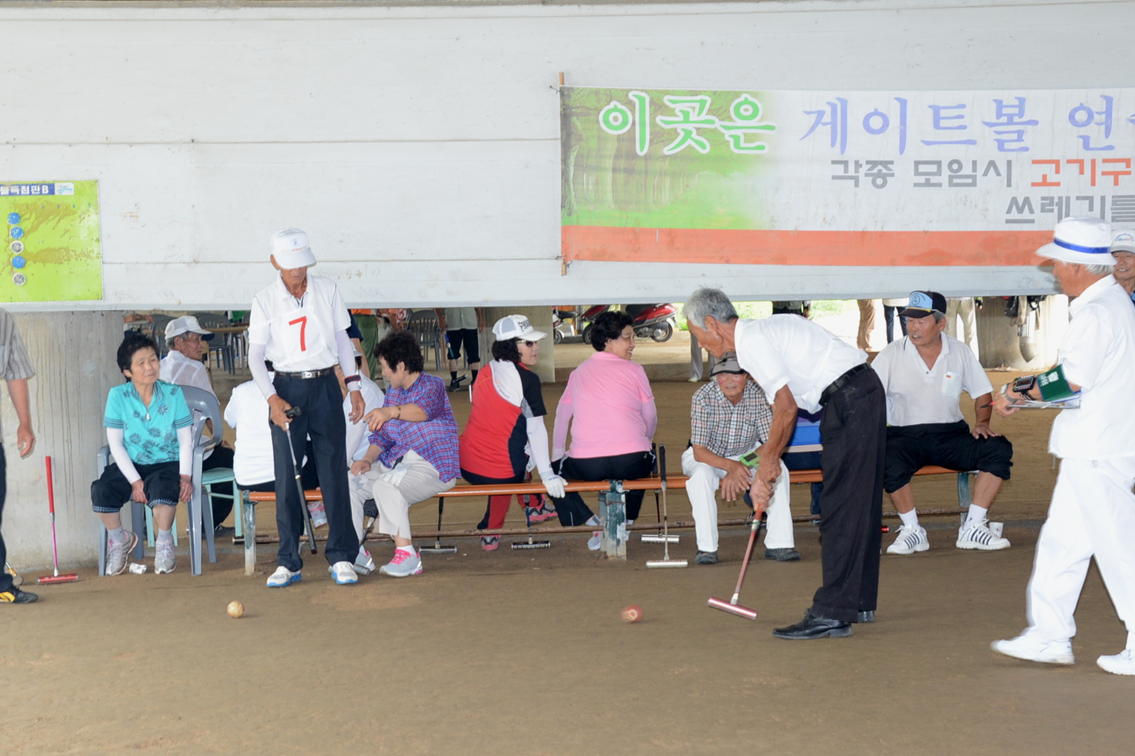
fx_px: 2300
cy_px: 393
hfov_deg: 27.7
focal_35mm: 73
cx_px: 495
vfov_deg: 18.7
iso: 800
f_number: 7.1
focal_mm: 56
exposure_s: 1/60
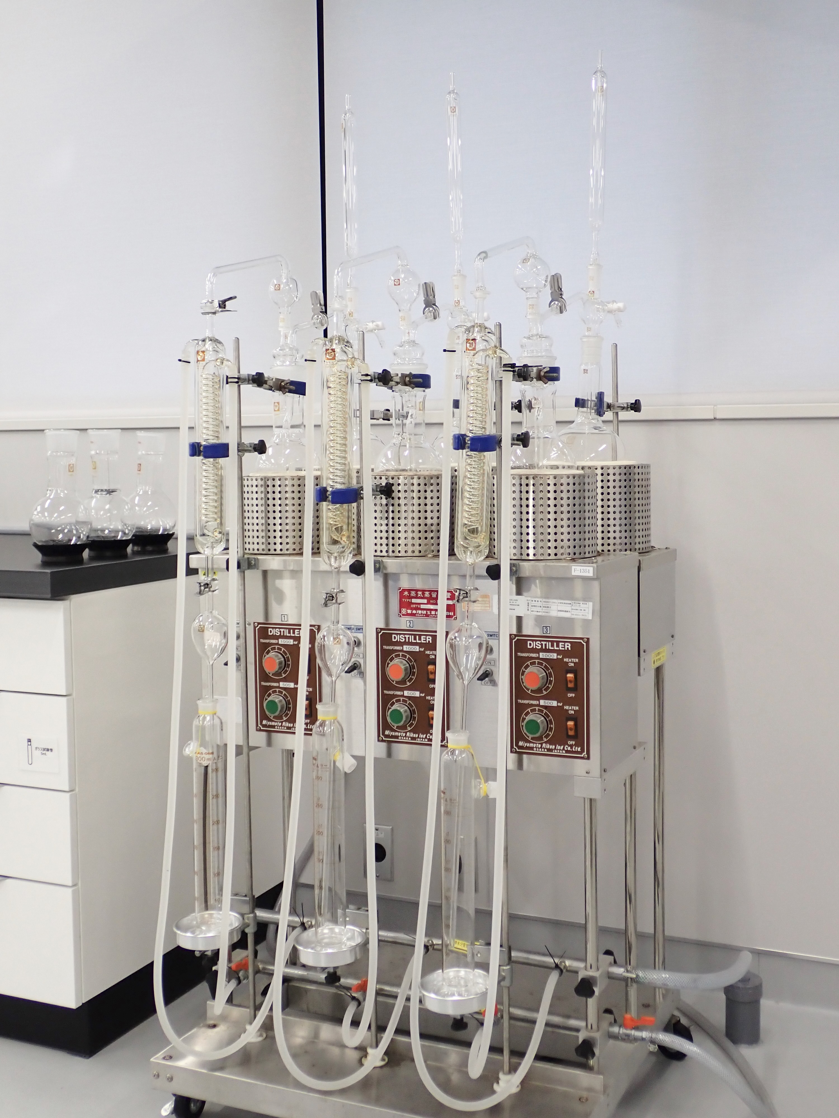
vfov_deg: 45.8
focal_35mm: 41
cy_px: 559
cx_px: 420
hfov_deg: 35.1
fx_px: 1325
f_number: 2.8
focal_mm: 7.31
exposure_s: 1/100
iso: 200
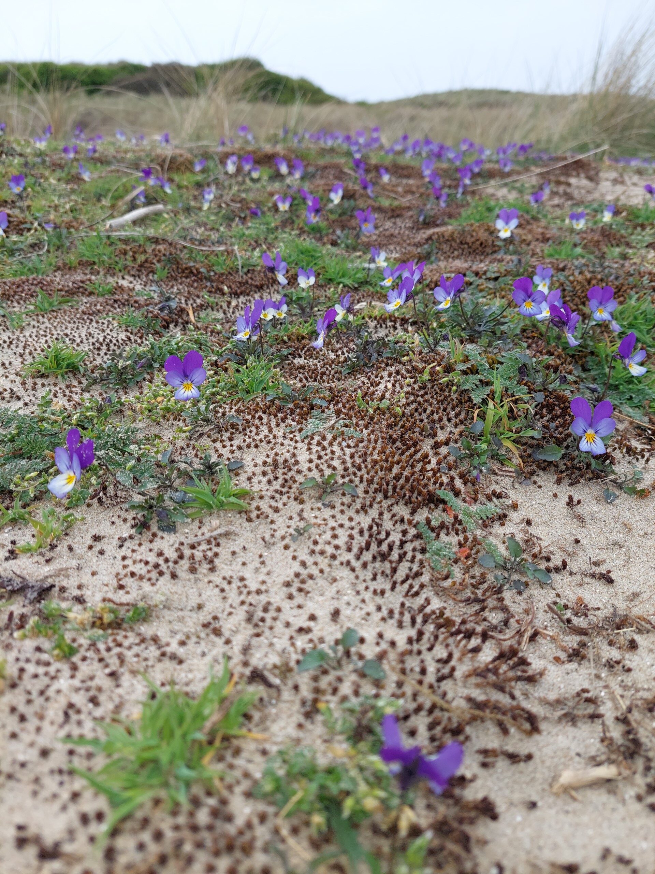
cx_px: 328
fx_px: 606
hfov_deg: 56.8
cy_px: 437
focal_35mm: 24
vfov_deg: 71.6
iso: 40
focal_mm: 5.23
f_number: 1.8
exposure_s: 1/638
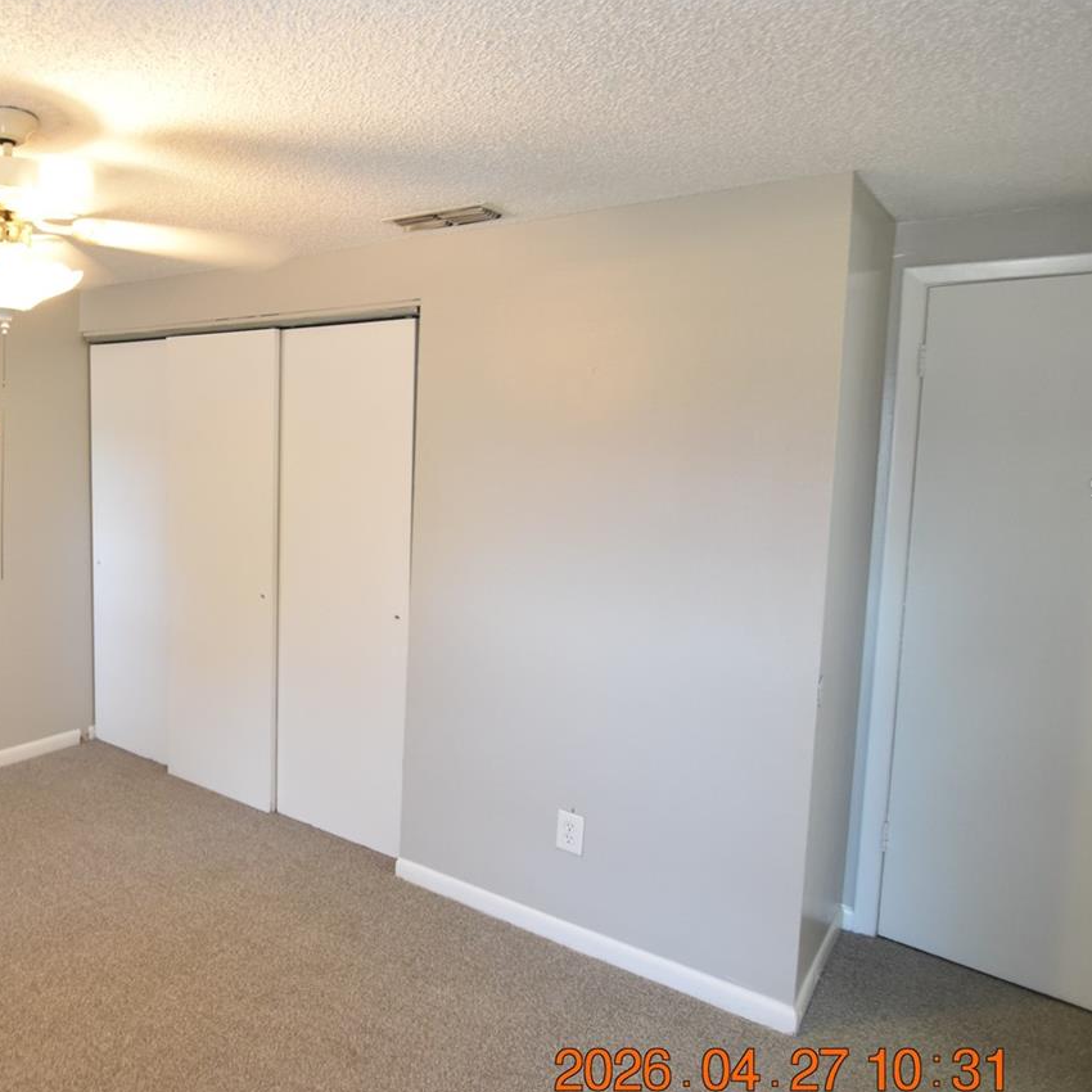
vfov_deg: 64.9
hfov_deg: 58.5
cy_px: 488
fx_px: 857
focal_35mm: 24
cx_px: 176
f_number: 3.5
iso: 800
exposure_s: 1/45
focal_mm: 10
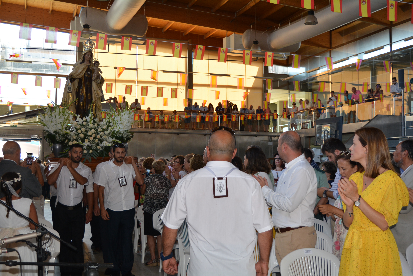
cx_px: 206
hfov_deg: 44.9
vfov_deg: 30.9
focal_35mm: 44
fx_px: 499
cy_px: 138
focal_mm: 29
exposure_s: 1/200
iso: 400
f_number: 4.5
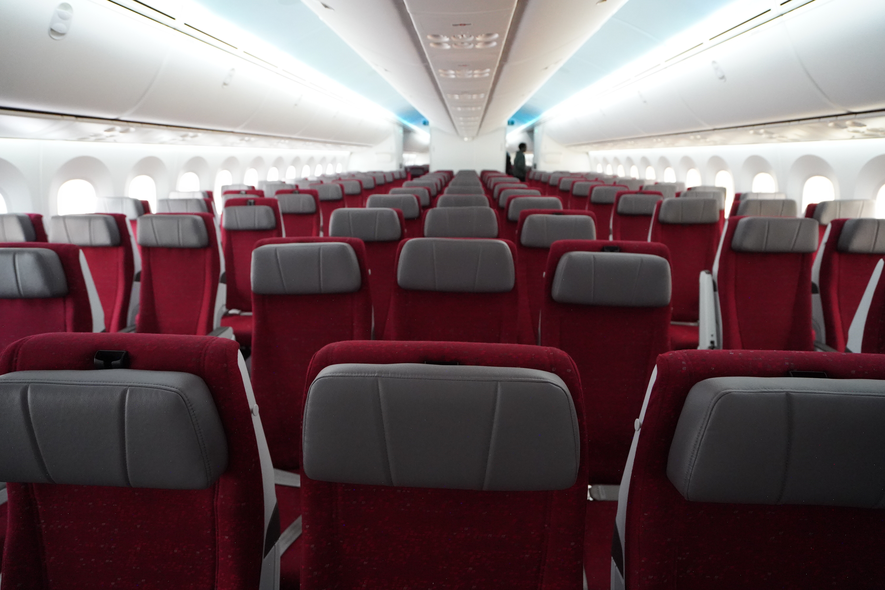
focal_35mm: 16
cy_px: 295
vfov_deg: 73.7
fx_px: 393
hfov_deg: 96.7
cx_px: 442
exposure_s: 1/160
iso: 10000
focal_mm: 16
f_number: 4
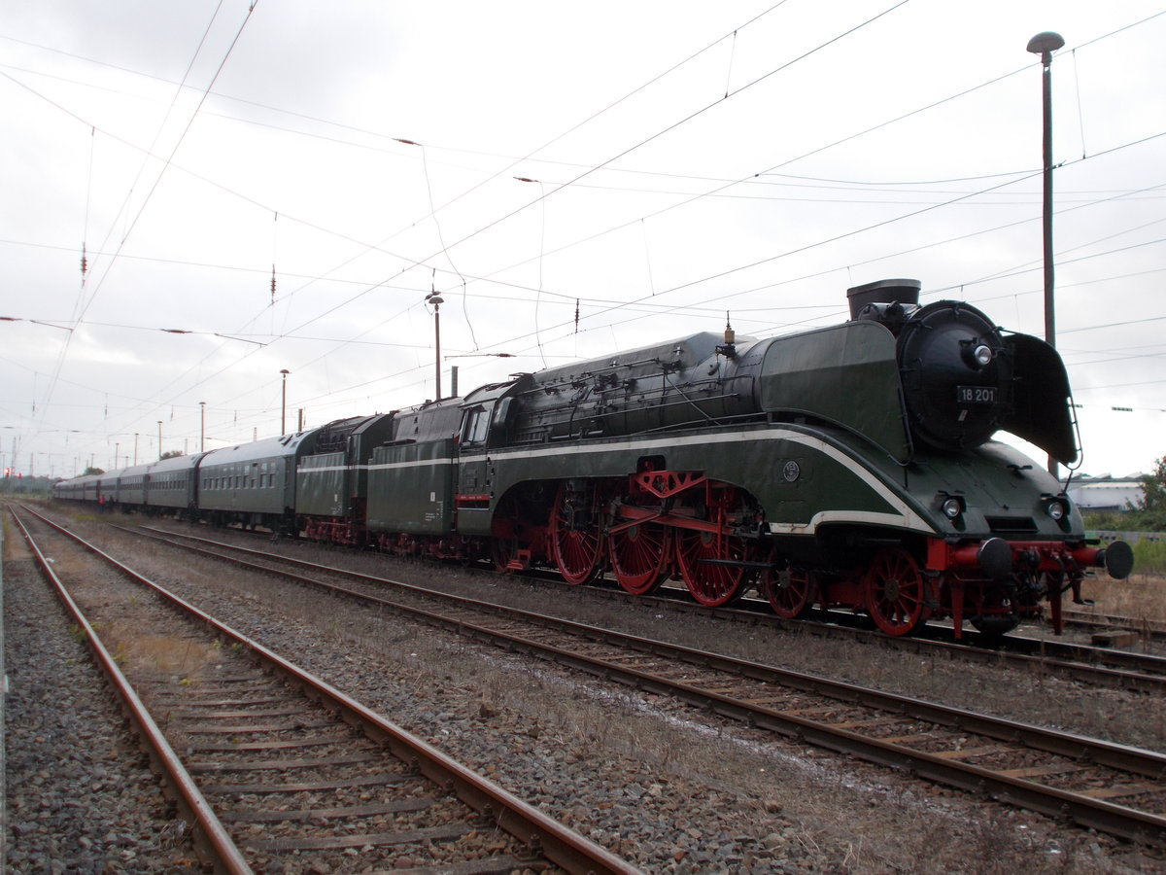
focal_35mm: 39
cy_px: 438
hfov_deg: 47.9
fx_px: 1314
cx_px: 583
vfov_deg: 36.8
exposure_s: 1/80
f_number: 3.9
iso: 80
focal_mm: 6.9
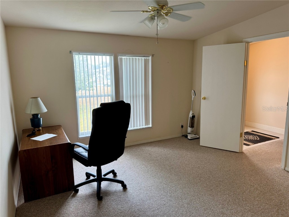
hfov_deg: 71.6
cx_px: 144
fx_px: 200
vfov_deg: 56.8
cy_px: 108
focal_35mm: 24
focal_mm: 6.76
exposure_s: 1/120
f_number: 1.78
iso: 160
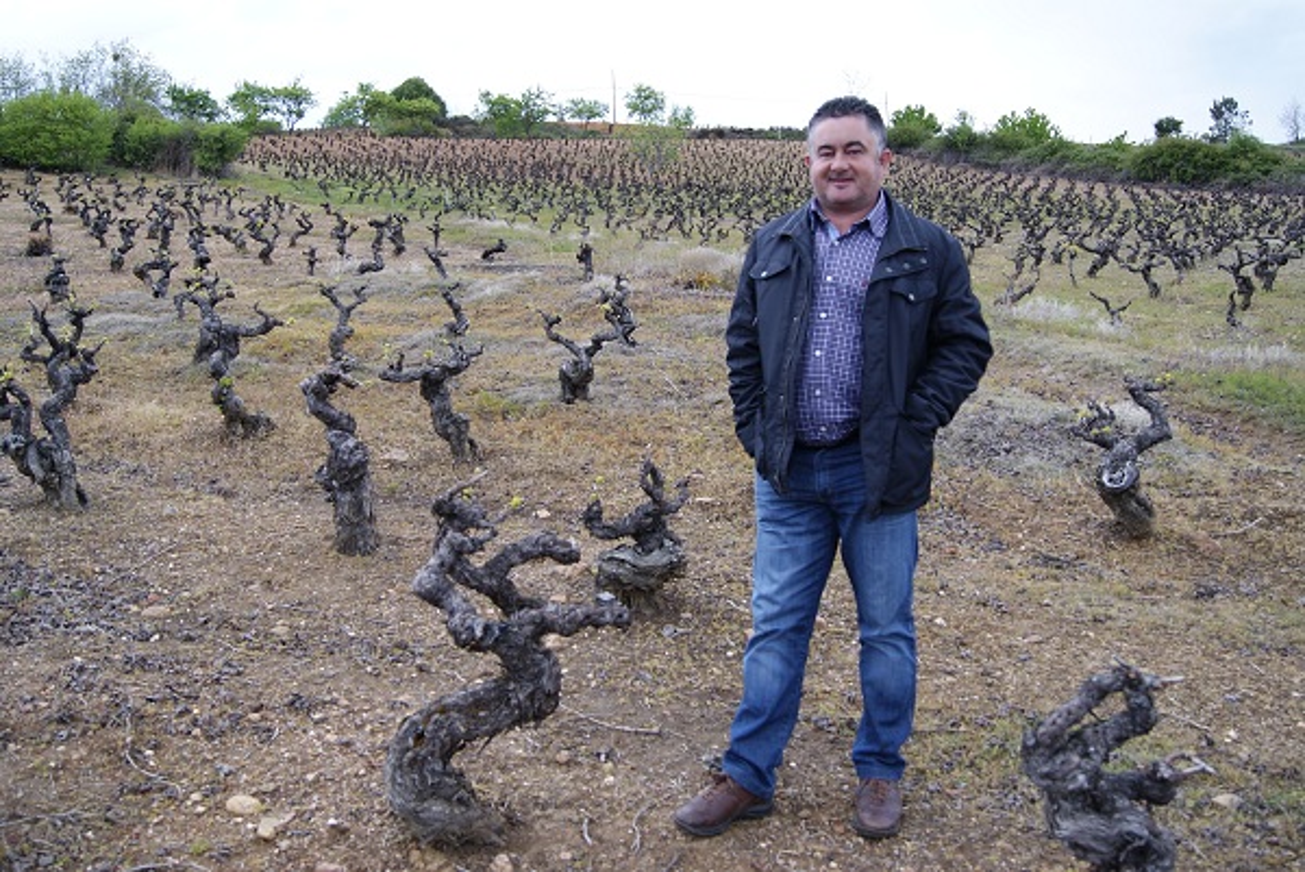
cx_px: 652
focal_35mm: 36
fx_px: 1306
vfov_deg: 36.9
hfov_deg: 53.1
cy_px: 436
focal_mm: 24
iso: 100
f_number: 4.5
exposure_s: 1/40
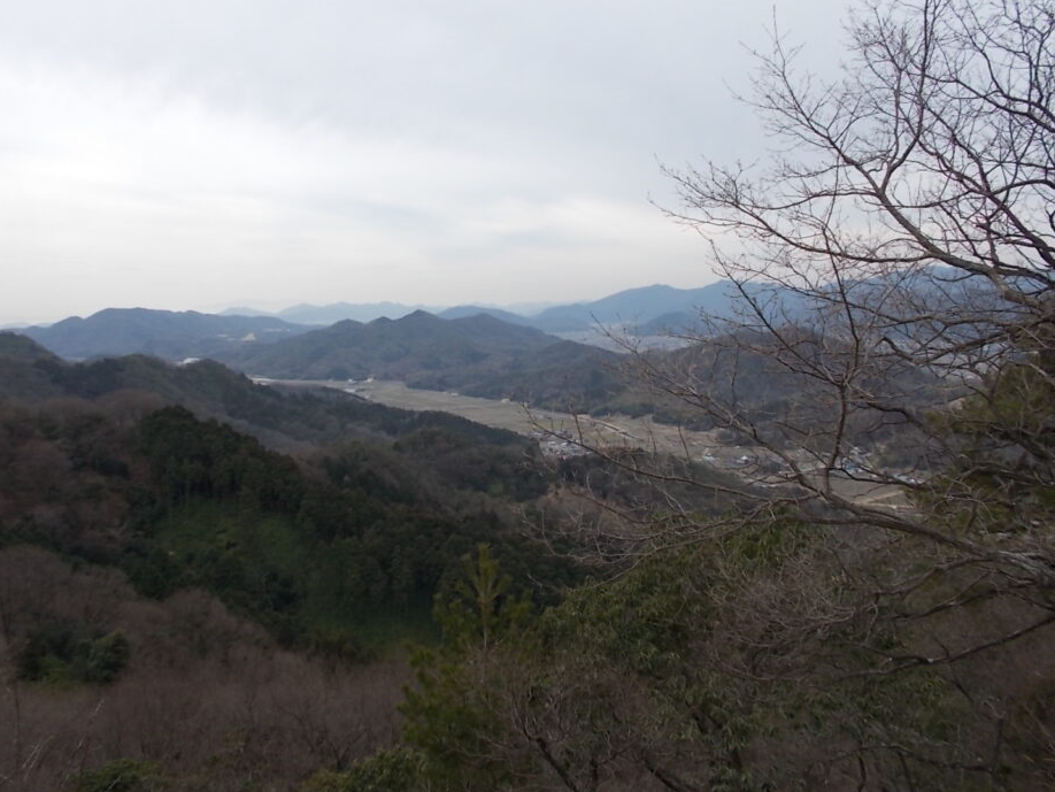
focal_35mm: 29
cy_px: 364
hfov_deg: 61.6
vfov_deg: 48.2
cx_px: 483
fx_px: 884
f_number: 3.2
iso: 80
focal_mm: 4.6
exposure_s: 1/640
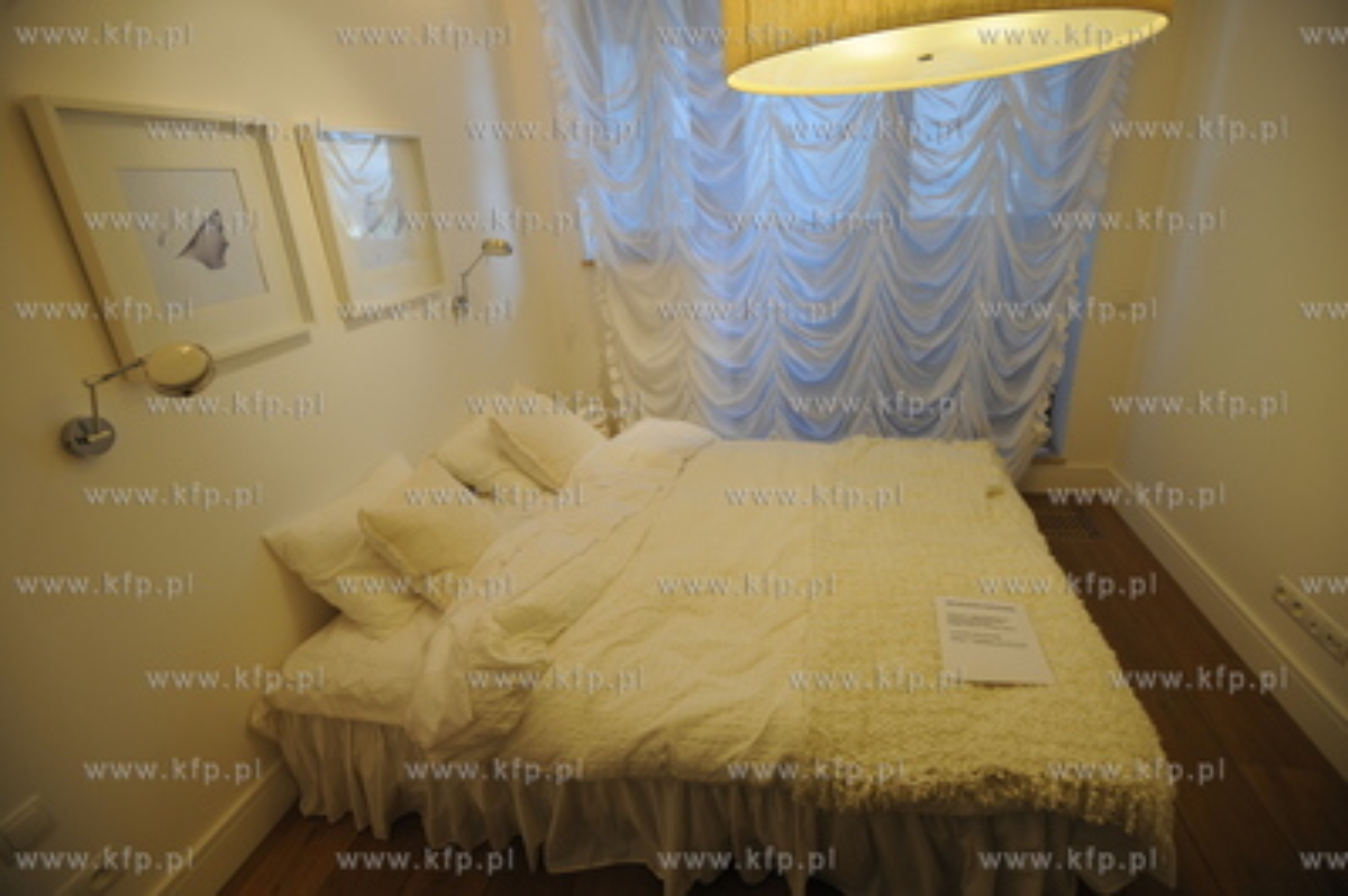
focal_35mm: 17
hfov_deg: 93.3
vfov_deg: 70.3
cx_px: 674
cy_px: 448
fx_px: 636
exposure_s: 1/160
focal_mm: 17
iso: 800
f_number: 4.5
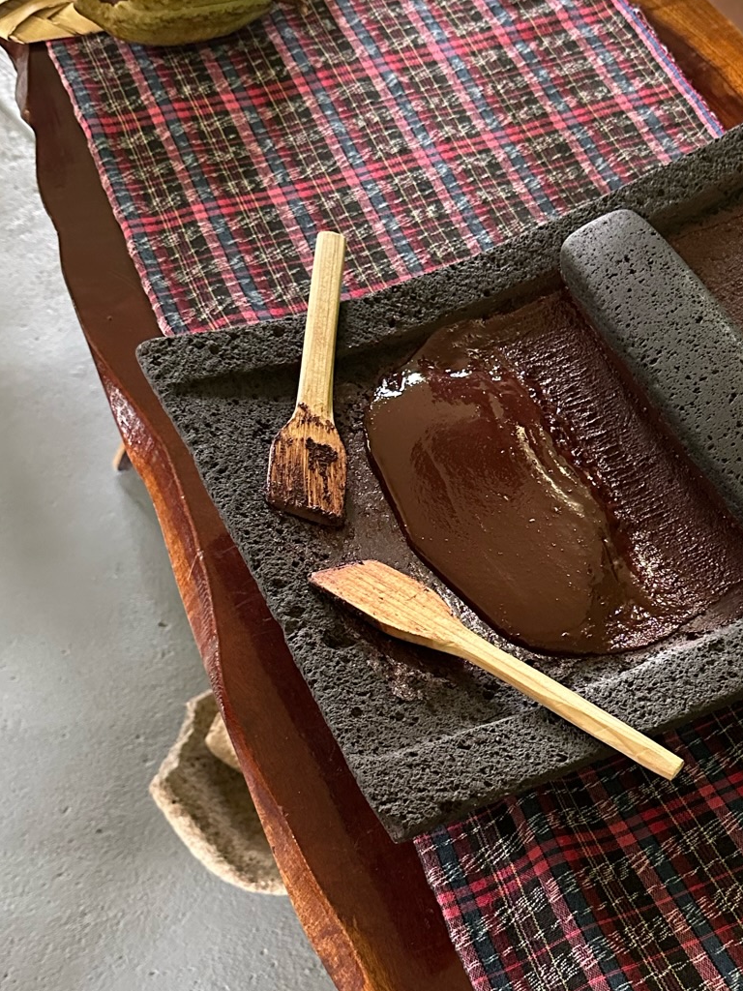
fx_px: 1374
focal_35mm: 48
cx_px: 540
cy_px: 603
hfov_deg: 29.9
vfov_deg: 39.5
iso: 800
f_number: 1.78
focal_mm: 6.86
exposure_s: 1/60
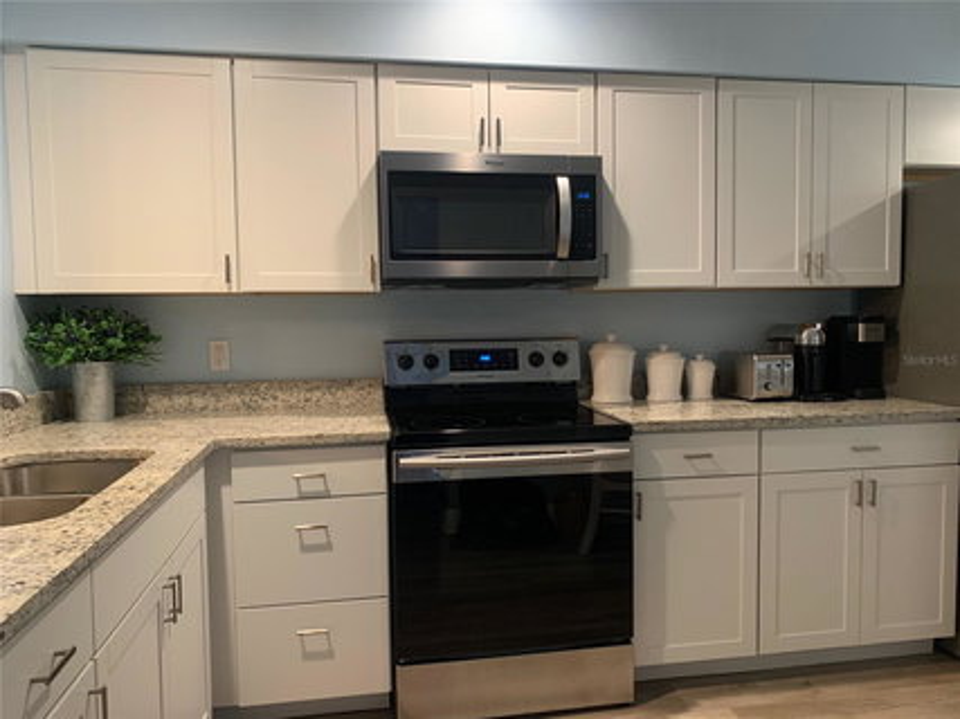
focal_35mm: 26
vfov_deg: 53.0
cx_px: 480
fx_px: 721
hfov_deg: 67.3
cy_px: 360
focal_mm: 4.25
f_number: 1.8
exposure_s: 1/60
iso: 250
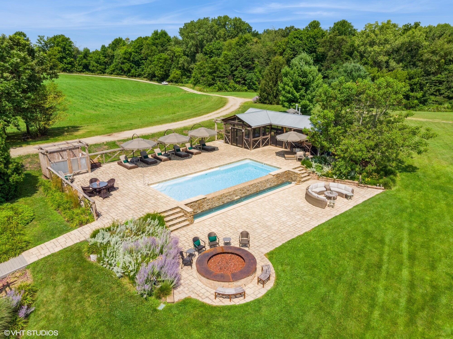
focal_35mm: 24
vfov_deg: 56.8
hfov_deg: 71.6
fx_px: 314
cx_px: 226
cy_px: 170
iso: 100
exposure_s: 1/950
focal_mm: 4.5
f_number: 2.8
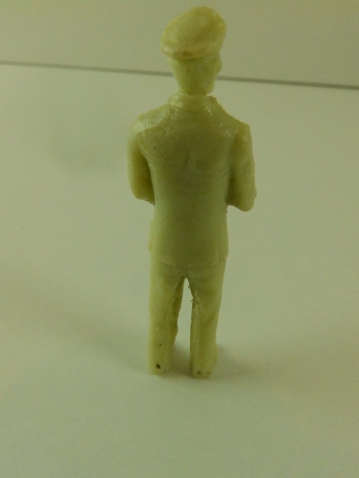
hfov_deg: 44.2
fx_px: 442
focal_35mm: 32
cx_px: 180
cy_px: 239
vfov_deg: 56.8
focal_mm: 5.7
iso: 800
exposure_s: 1/200
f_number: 4
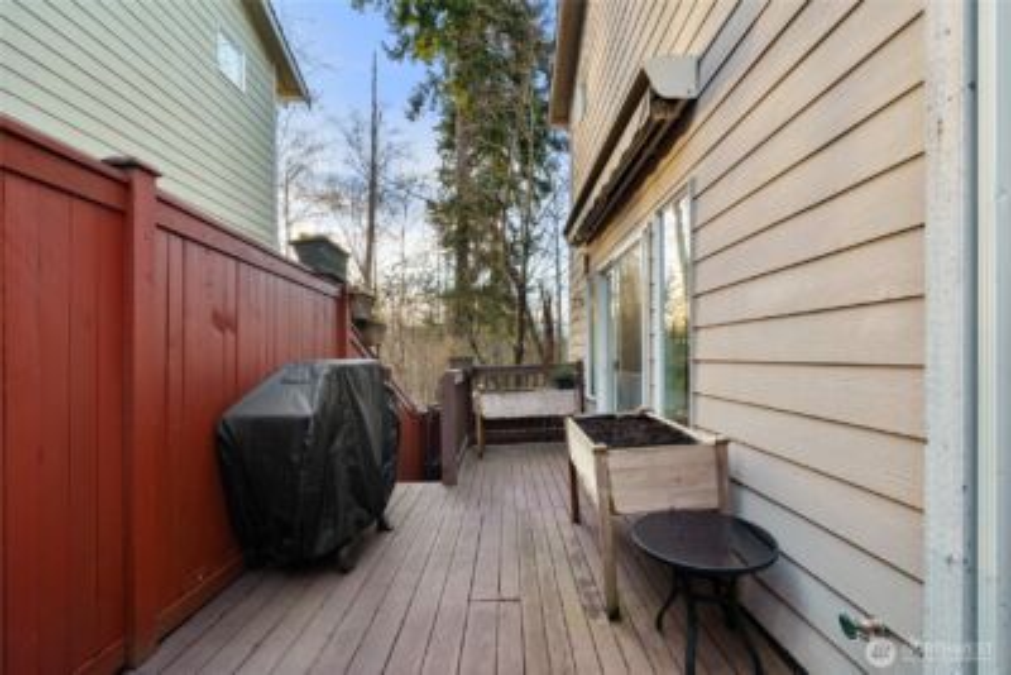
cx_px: 506
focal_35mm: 16
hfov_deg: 96.7
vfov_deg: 73.8
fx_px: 449
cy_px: 338
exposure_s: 1/400
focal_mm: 16
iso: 1600
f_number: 5
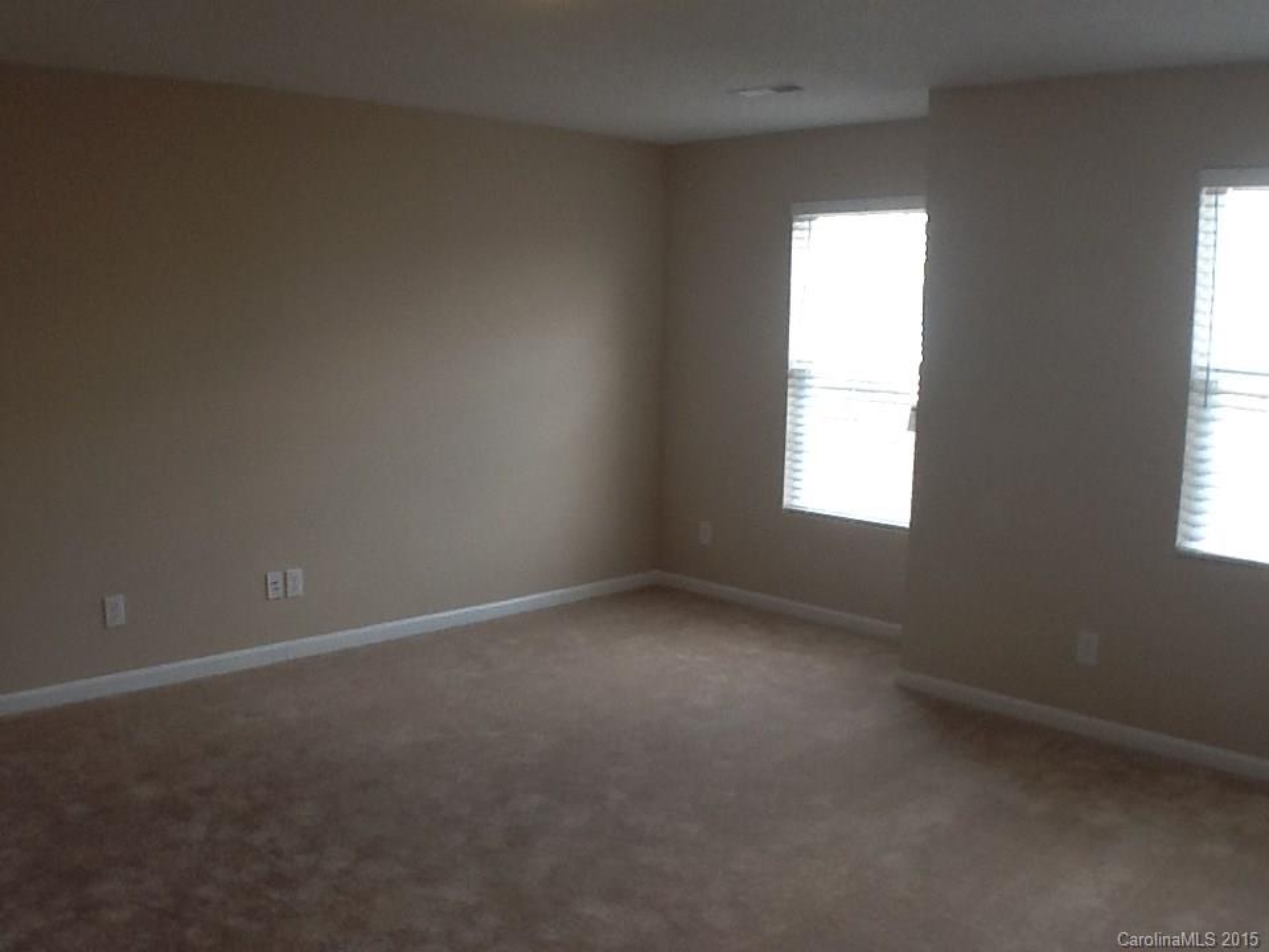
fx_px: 1613
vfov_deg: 32.9
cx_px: 634
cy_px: 476
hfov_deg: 42.9
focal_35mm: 44
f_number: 2.4
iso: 50
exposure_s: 1/30
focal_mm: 2.03
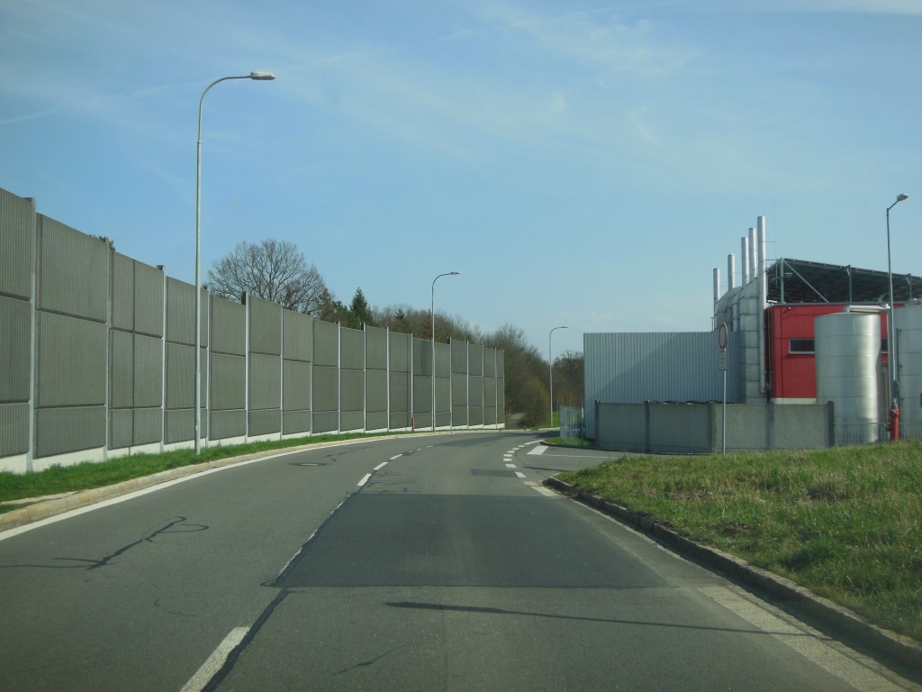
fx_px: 906
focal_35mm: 34
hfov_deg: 54.0
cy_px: 346
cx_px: 461
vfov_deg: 41.8
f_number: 3.9
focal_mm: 6
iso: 125
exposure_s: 1/1000
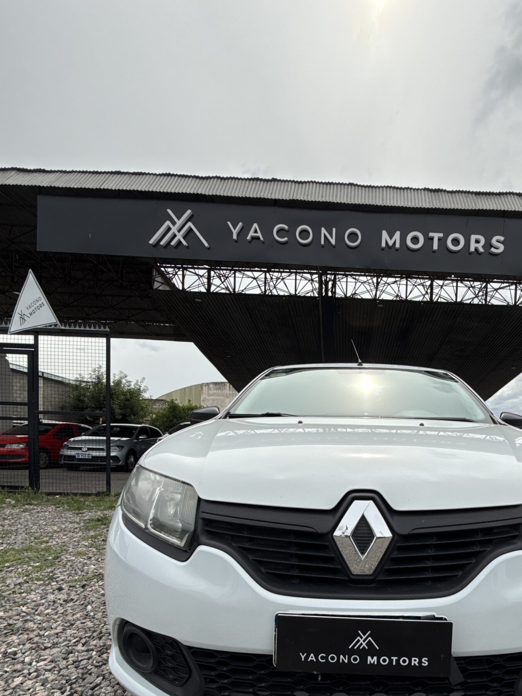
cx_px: 360
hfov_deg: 63.8
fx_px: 402
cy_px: 472
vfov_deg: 78.7
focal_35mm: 20
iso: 50
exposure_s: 1/2841
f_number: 2.2
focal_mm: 2.22
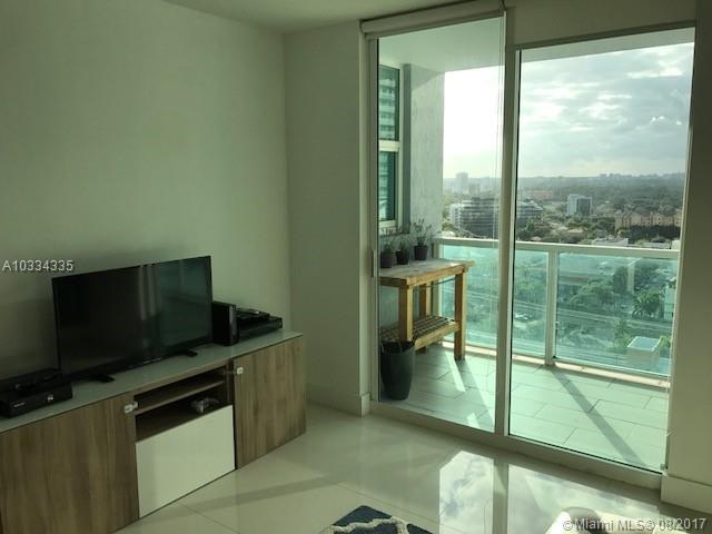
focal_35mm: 28
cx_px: 356
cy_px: 267
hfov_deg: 63.4
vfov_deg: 49.7
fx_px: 576
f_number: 1.8
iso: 20
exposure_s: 1/1041
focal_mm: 3.99
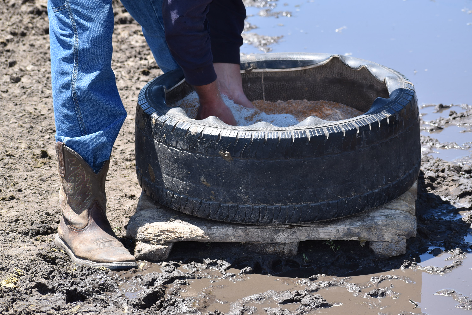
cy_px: 158
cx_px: 236
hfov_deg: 15.2
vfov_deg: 10.2
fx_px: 1771
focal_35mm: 135
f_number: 7.1
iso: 100
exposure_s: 1/200
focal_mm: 90
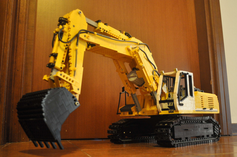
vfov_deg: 36.8
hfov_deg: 53.2
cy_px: 78
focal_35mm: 36
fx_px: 237
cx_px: 118
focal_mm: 24
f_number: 4
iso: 1600
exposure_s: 1/6
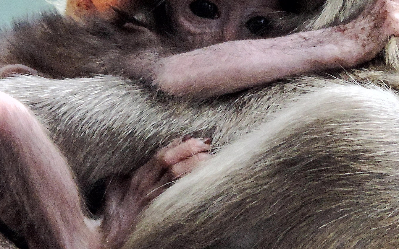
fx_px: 14353
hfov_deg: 1.6
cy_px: 75
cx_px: 173
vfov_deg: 1.0
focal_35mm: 1320
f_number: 5
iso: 1600
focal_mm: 124.8
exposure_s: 1/125
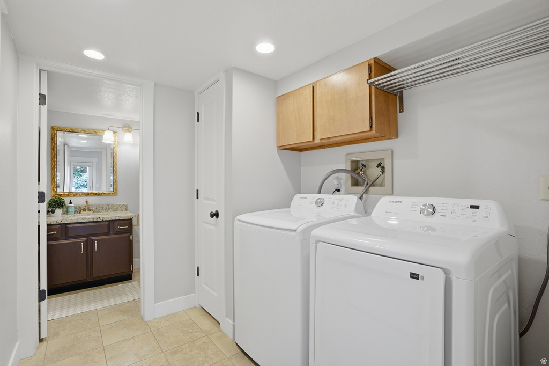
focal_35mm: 16
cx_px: 274
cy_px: 183
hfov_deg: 96.8
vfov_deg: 73.7
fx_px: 244
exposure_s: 1/100
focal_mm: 16
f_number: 9
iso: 250
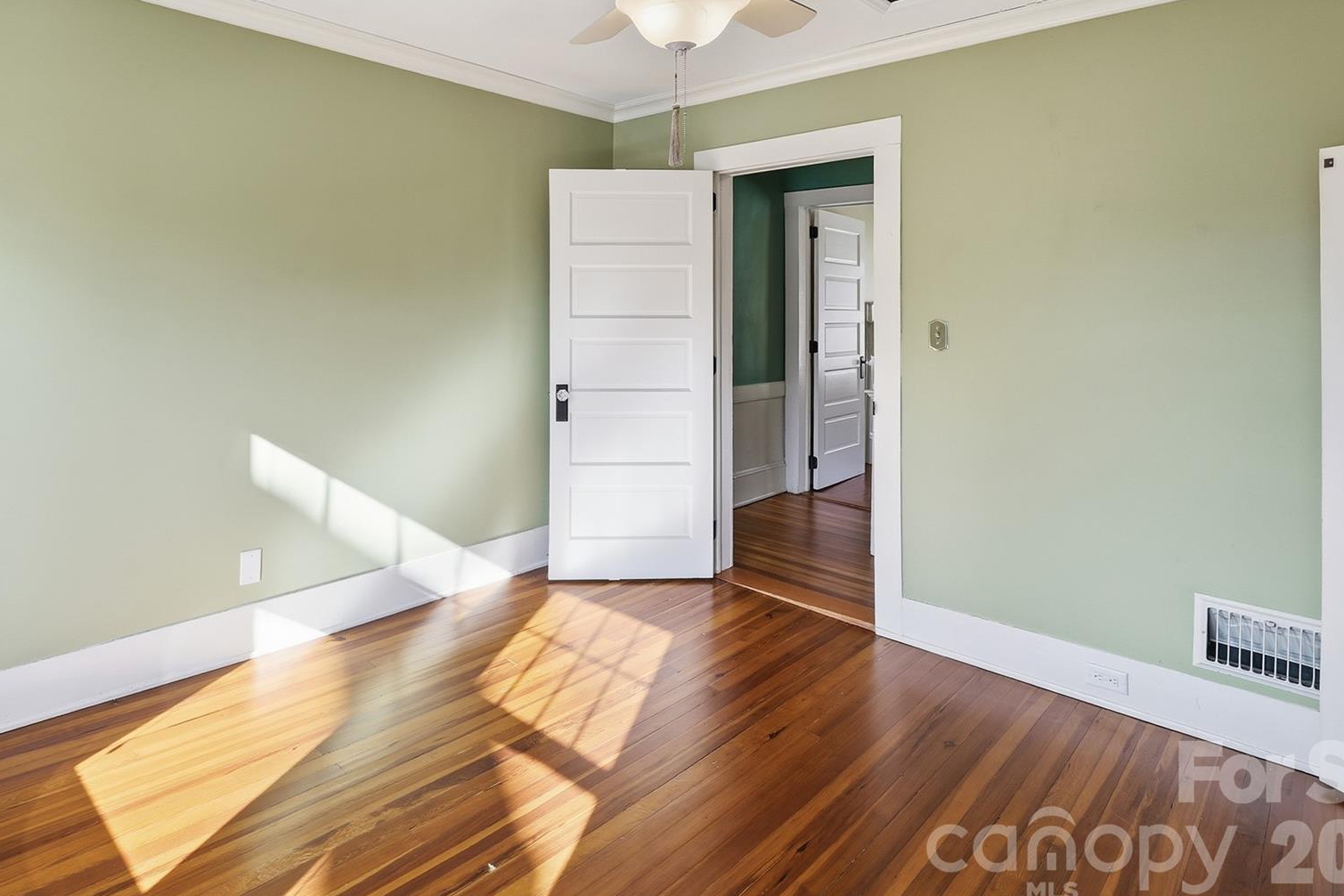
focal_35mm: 19
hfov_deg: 86.0
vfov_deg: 63.1
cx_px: 550
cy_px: 308
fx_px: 709
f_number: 9
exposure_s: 1/80
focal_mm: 14
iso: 250
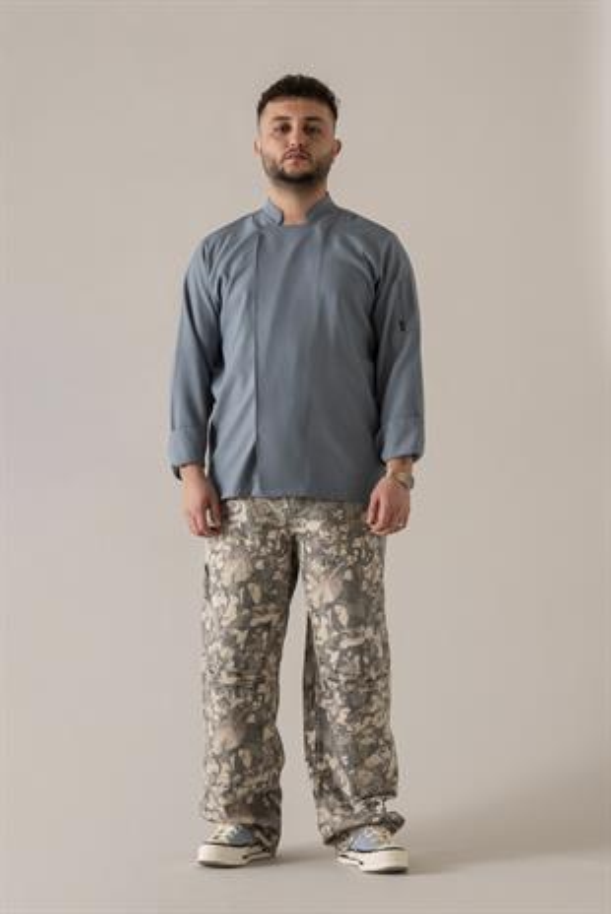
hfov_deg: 11.8
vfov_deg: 17.6
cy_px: 457
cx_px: 306
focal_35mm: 116
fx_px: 2949
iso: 320
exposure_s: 1/160
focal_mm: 116
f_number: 11
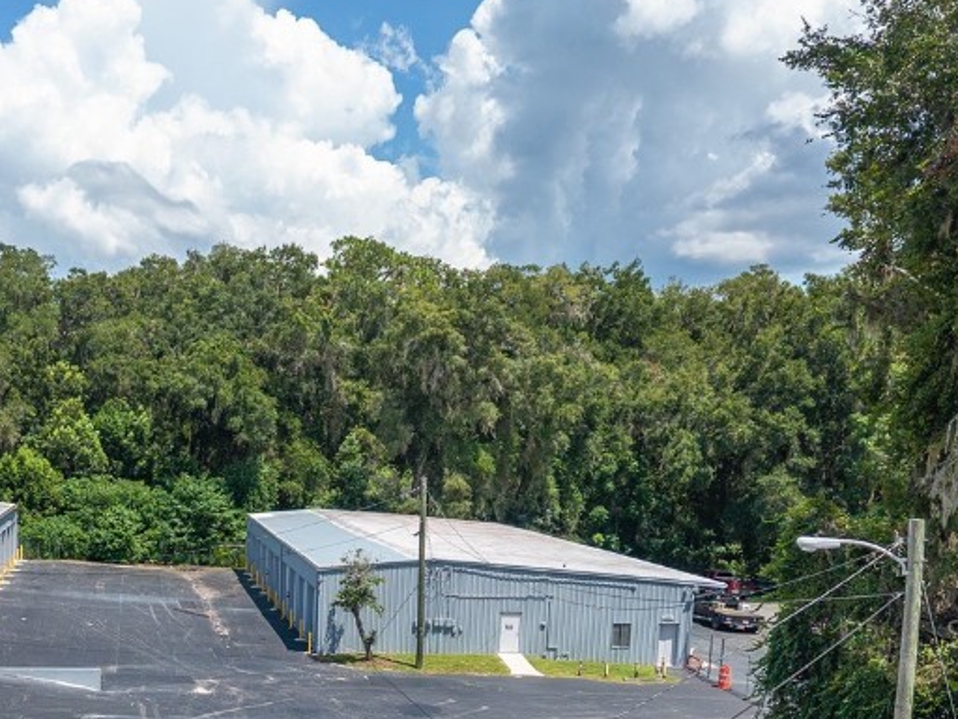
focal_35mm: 48
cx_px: 165
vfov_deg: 29.2
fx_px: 1328
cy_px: 633
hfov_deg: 37.9
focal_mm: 8.67
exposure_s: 1/4000
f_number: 1.8
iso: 220
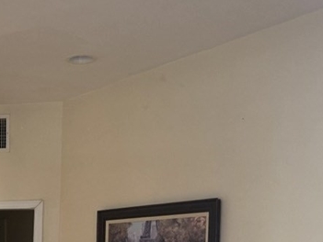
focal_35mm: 70
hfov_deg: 26.5
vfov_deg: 19.7
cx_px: 10
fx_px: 653
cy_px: 294
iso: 200
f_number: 1.78
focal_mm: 6.76
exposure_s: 1/78
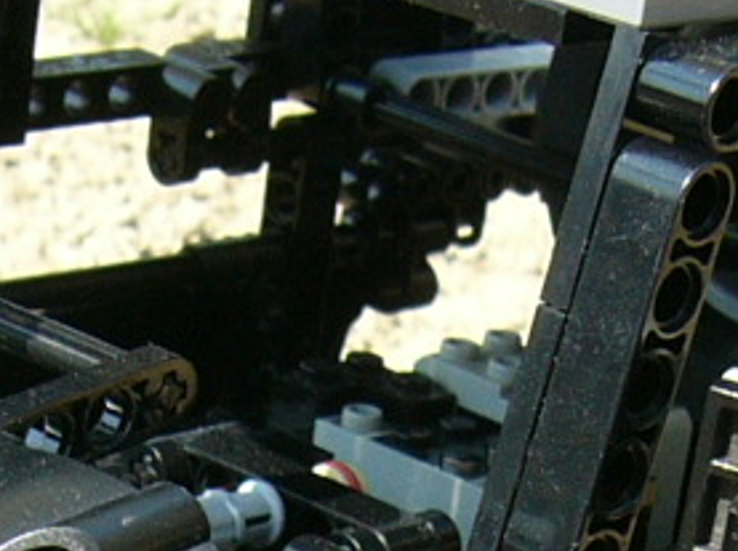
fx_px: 3449
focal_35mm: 162
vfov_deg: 8.9
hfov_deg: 12.2
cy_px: 884
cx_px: 272
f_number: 8
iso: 100
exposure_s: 1/80
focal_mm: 5.8
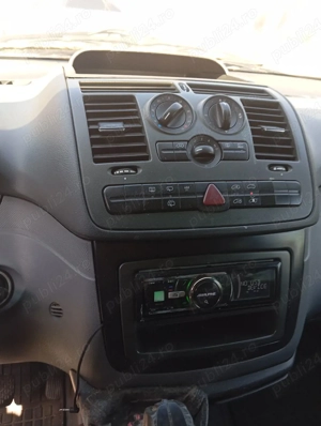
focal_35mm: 28
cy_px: 213
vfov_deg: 63.4
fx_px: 345
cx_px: 160
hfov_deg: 49.9
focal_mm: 4.22
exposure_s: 1/100
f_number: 1.8
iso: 237
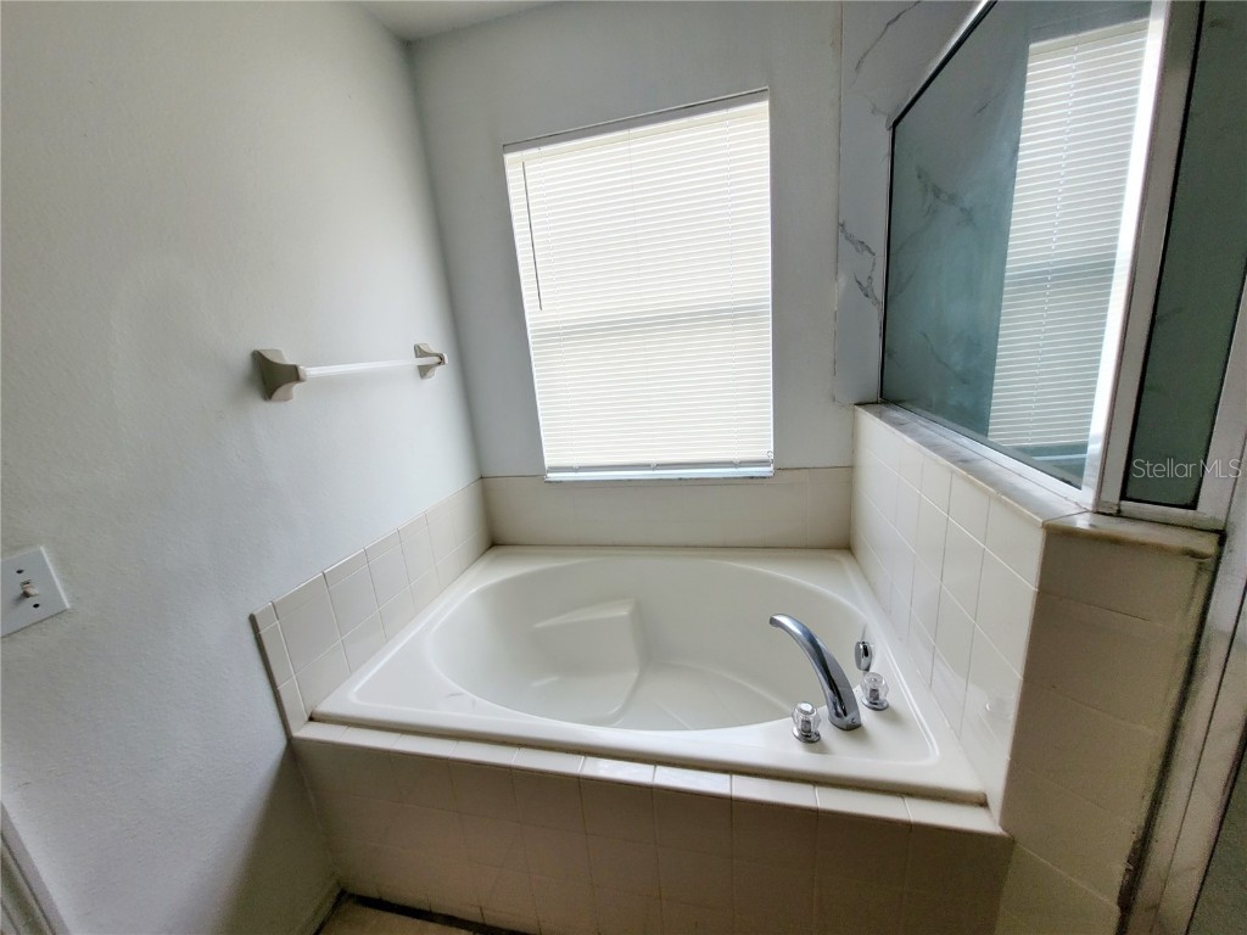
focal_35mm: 13
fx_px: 468
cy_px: 468
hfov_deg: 106.2
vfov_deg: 89.9
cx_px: 624
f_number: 2.2
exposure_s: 1/60.2
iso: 50
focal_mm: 1.74
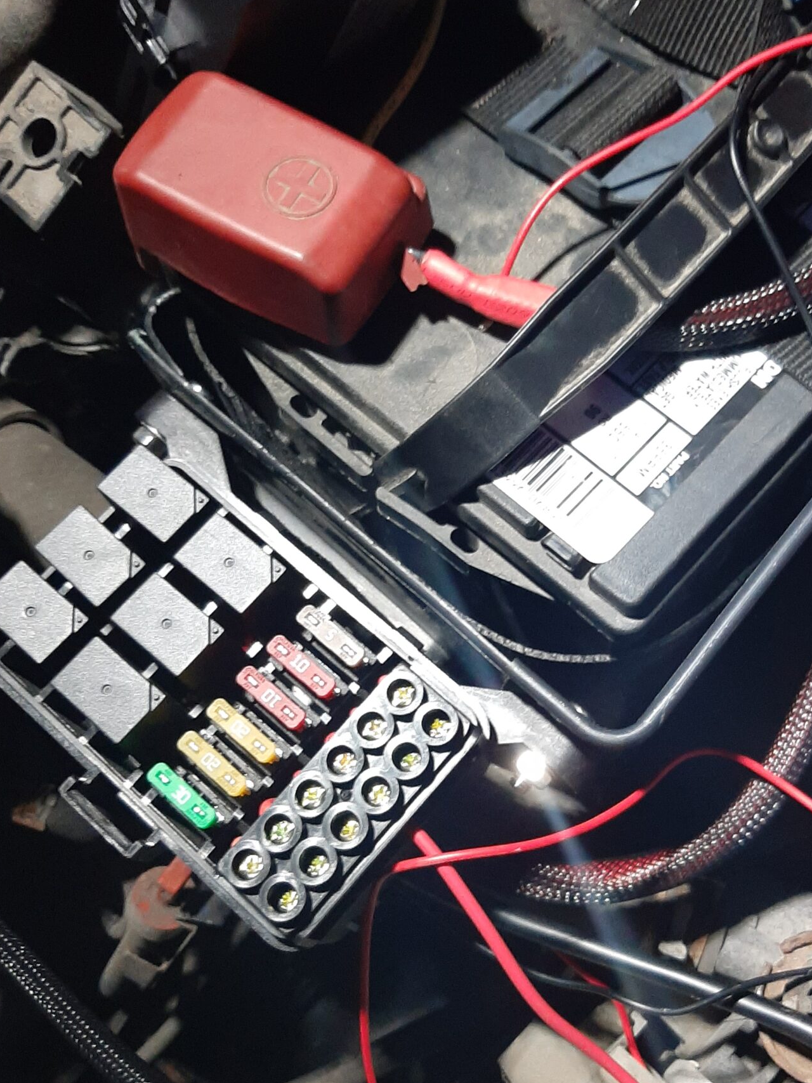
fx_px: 1220
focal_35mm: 39
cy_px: 555
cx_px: 530
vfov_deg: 47.9
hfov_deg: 36.5
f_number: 1.7
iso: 200
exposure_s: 1/24
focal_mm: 3.93
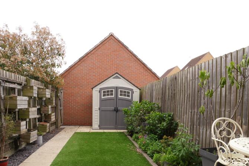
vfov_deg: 53.7
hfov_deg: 75.9
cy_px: 115
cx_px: 113
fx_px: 159
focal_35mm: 23
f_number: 7.1
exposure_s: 1/160
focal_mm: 10
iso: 400
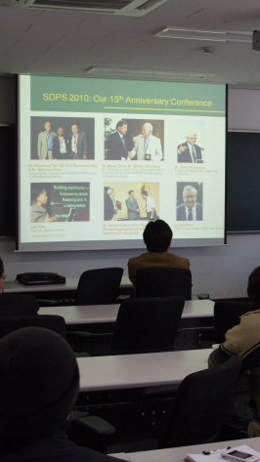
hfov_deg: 20.3
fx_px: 723
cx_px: 176
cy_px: 233
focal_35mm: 59
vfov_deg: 35.4
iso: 100
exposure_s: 1/60
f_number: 3
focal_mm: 8.9
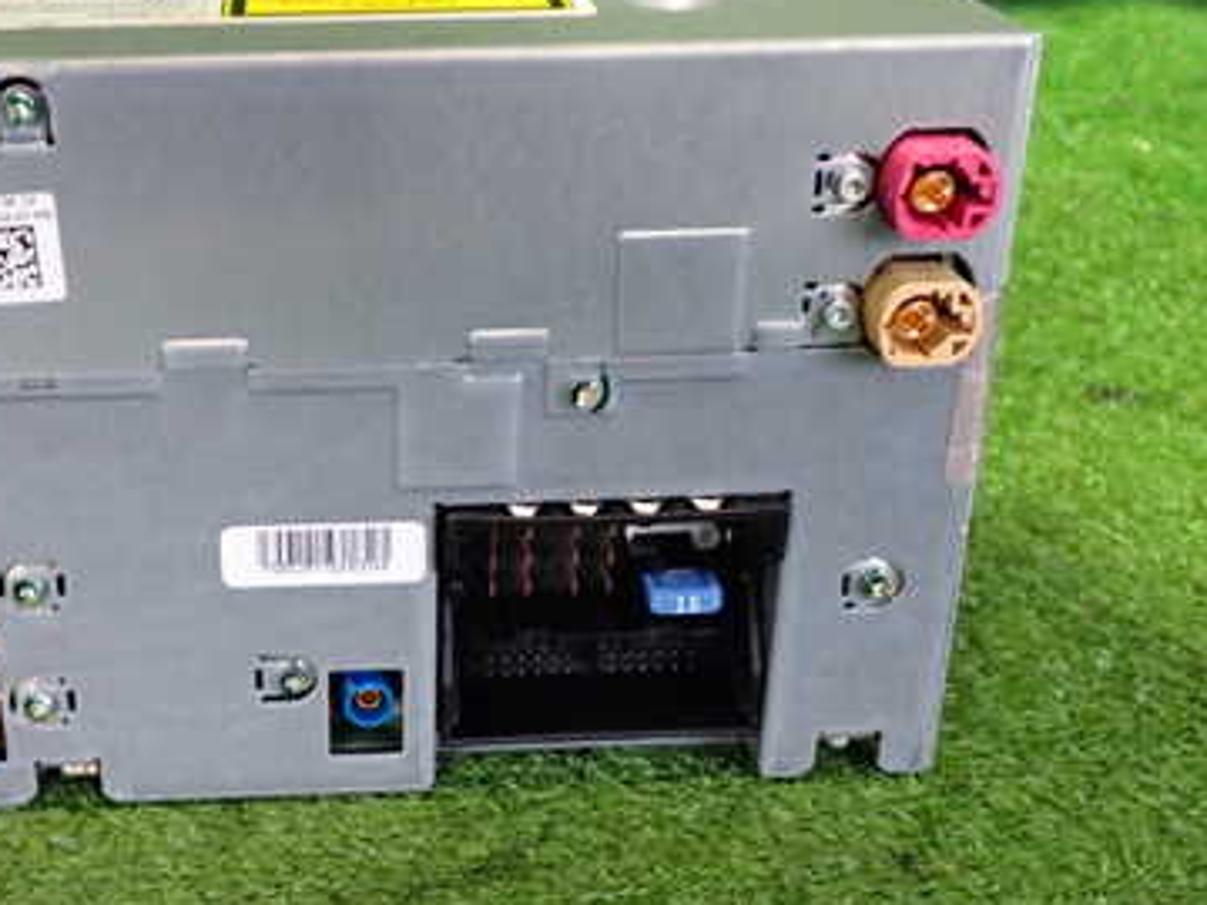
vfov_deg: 29.1
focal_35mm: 50
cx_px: 369
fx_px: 1743
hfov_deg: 37.6
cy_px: 466
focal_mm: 5.4
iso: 500
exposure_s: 1/30
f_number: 2.3
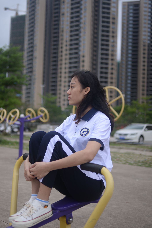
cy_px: 115
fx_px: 272
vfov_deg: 45.4
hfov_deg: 31.2
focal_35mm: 43
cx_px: 67
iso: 125
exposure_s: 1/800
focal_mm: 35
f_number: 2
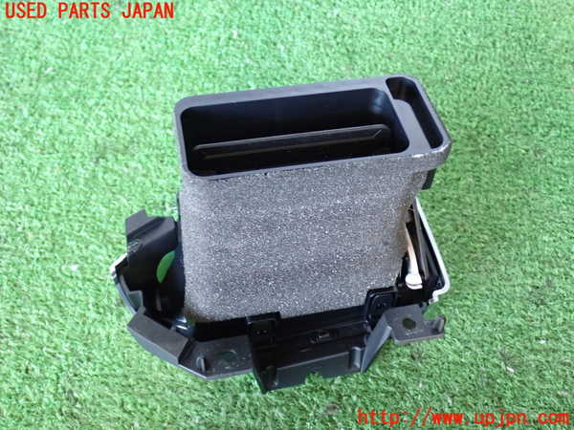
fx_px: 680
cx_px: 287
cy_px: 215
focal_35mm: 41
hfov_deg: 45.8
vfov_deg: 35.1
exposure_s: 1/40
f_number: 2.8
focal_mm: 7.31
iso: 800
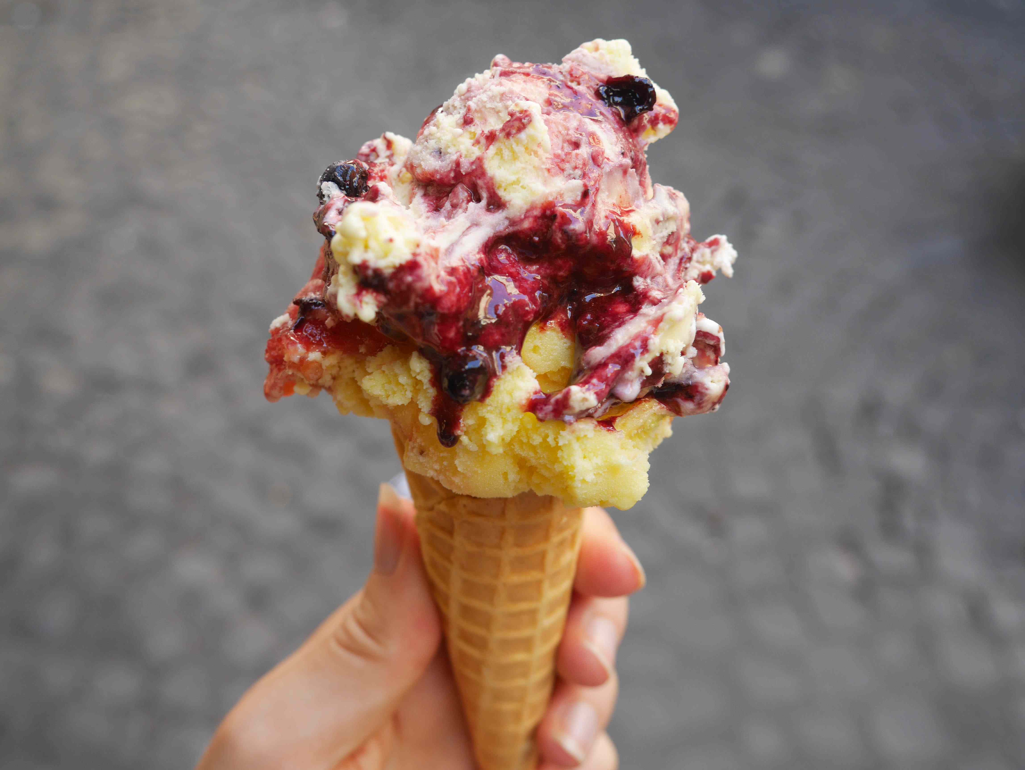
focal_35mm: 40
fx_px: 1185
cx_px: 512
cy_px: 385
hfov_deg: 46.8
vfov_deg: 36.0
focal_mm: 20
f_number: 4.5
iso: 200
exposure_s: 1/80
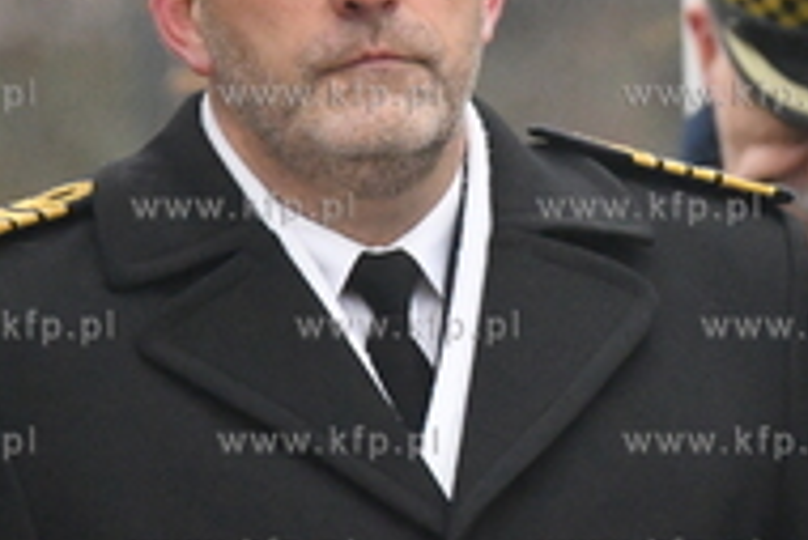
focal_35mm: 947
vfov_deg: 1.5
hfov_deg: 2.2
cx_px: 557
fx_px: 21270
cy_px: 36
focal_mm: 300
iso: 16000
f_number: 5.6
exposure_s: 1/3200
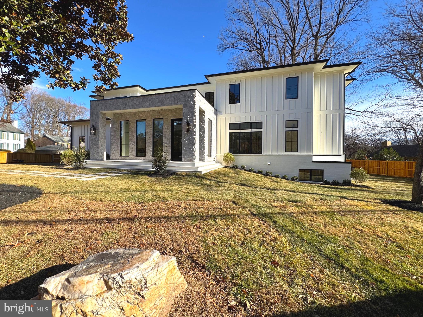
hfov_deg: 102.1
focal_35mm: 14
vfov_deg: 85.7
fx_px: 171
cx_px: 212
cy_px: 158
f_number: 2.2
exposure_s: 1/1020
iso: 50
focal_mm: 2.22
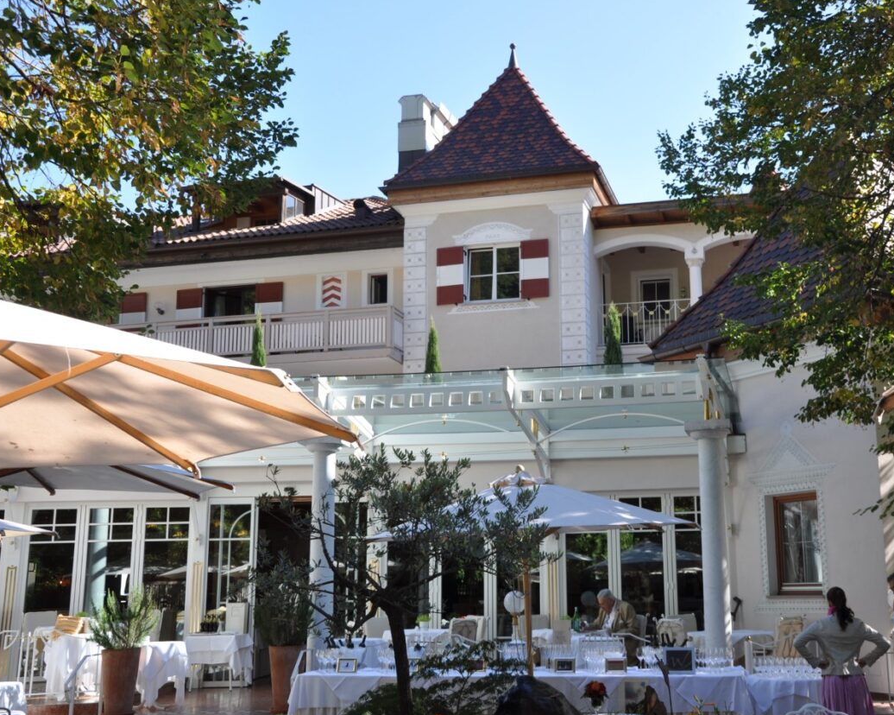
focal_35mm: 43
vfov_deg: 35.2
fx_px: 1126
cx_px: 534
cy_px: 358
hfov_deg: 43.1
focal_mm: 25
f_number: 7.1
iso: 200
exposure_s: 1/200
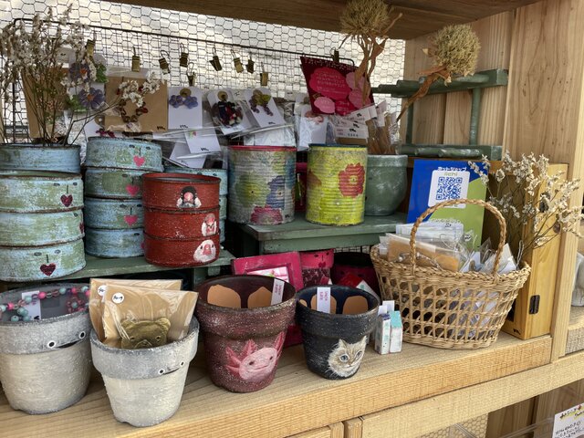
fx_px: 439
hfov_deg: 67.3
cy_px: 219
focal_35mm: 26
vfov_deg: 53.1
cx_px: 292
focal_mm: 4.2
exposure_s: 1/268
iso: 32
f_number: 1.6
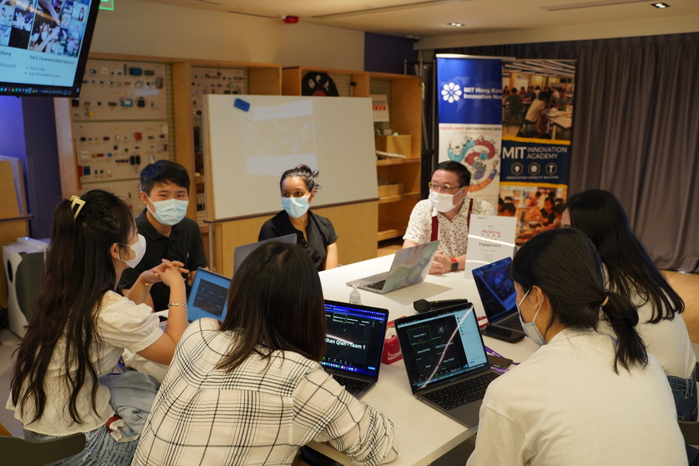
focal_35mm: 32
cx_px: 350
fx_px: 621
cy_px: 233
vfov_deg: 41.1
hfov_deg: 58.7
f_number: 5
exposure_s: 1/50
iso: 800
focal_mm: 32
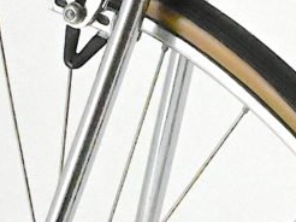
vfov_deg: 2.8
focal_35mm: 526
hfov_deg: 3.7
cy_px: -20
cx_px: 902
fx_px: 4493
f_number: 20
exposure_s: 1/640
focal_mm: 70
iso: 20000
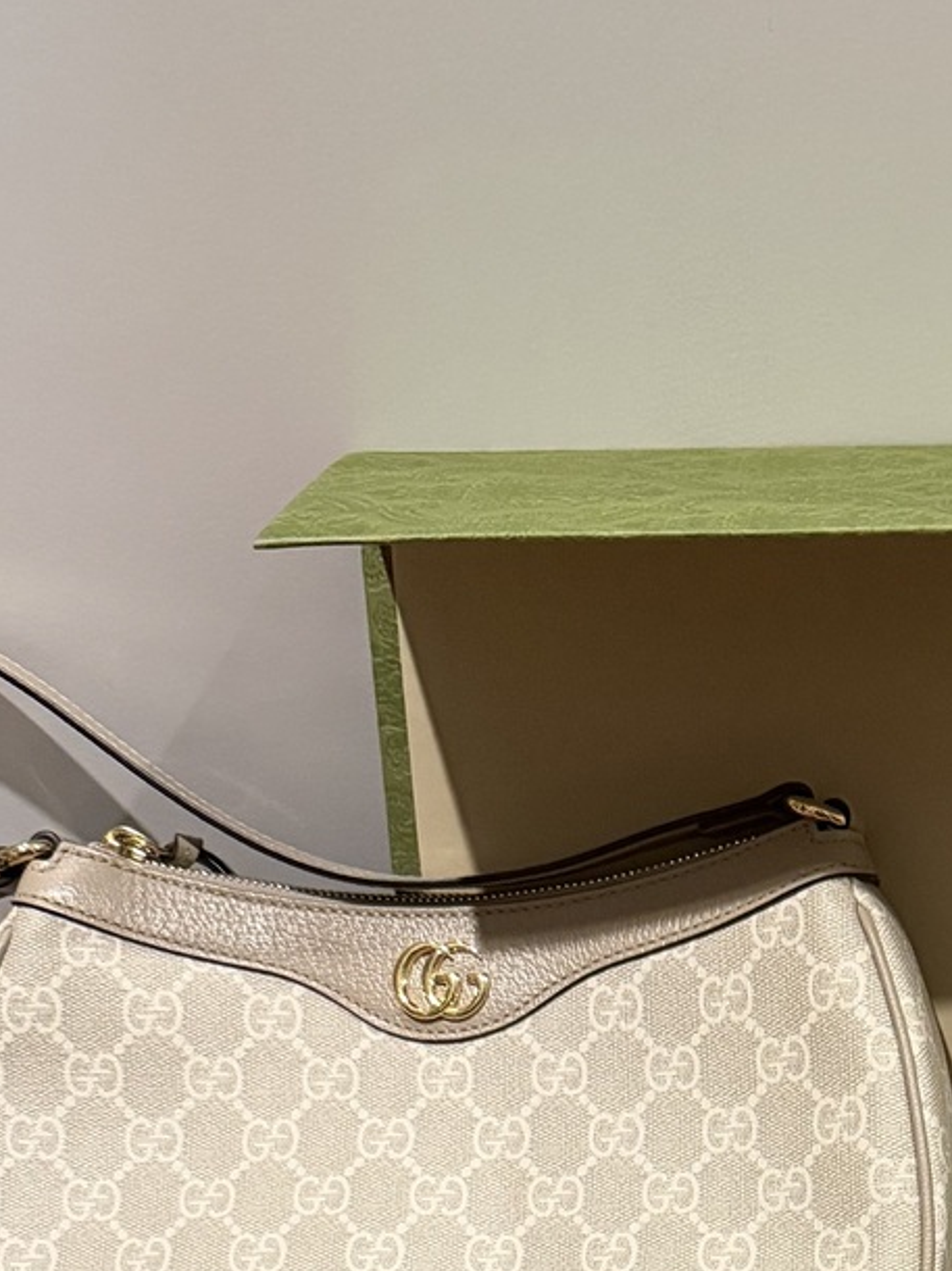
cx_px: 879
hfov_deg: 22.6
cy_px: 1563
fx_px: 2312
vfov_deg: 26.9
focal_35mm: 63
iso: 800
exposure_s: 1/50
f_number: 1.78
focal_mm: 6.76
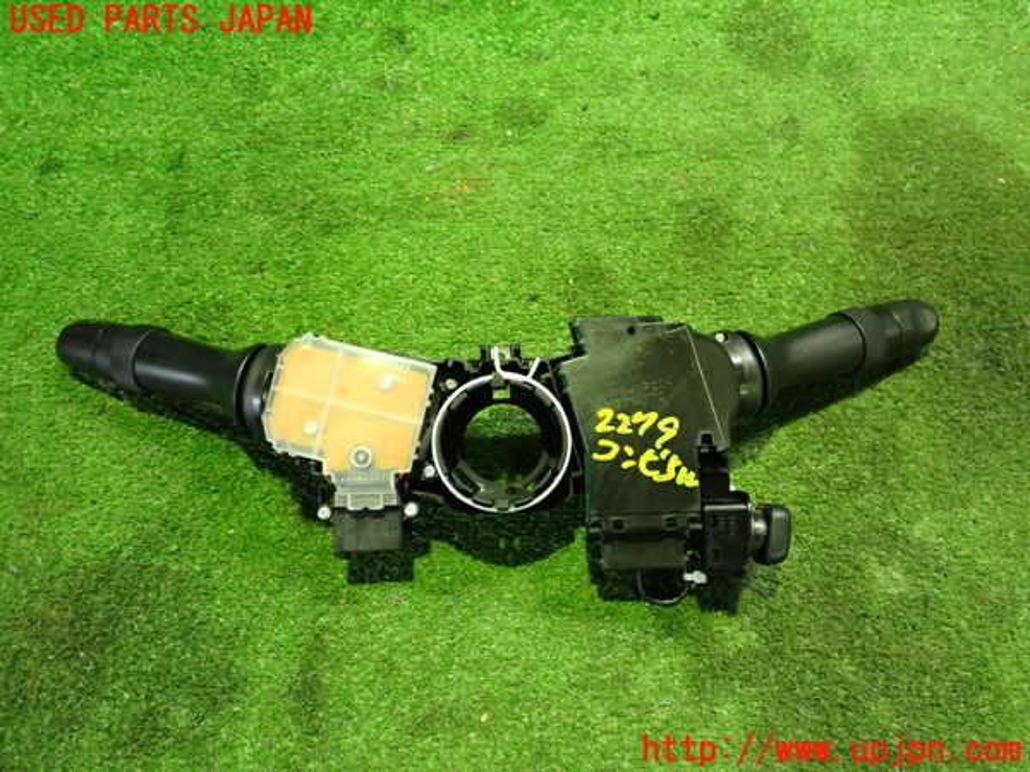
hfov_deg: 60.0
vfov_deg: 46.8
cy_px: 386
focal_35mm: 30
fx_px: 893
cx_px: 515
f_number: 2.3
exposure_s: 1/25
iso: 800
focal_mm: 5.4
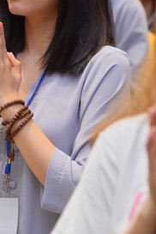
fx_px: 1859
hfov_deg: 4.8
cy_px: 41
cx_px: -13
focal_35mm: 286
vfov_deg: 7.2
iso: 1600
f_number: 5
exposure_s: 1/125
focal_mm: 120
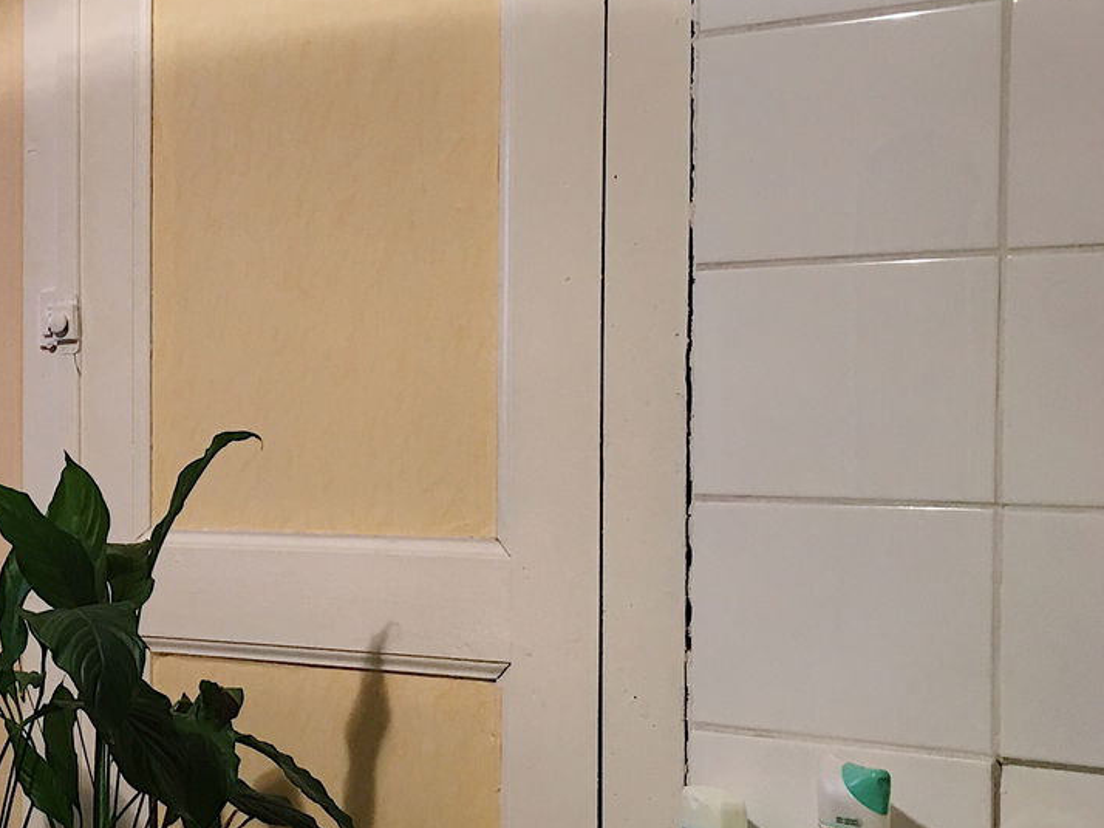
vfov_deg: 22.5
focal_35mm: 65
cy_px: 497
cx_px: -46
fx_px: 2072
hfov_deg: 27.8
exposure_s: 1/17
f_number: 2.2
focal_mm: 4.15
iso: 40
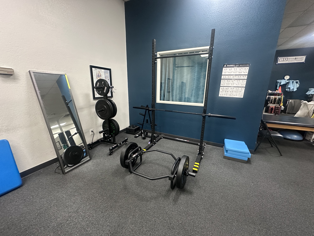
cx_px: 157
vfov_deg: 85.7
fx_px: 127
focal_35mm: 14
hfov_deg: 102.1
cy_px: 118
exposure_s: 1/60
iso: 640
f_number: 2.2
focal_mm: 2.22
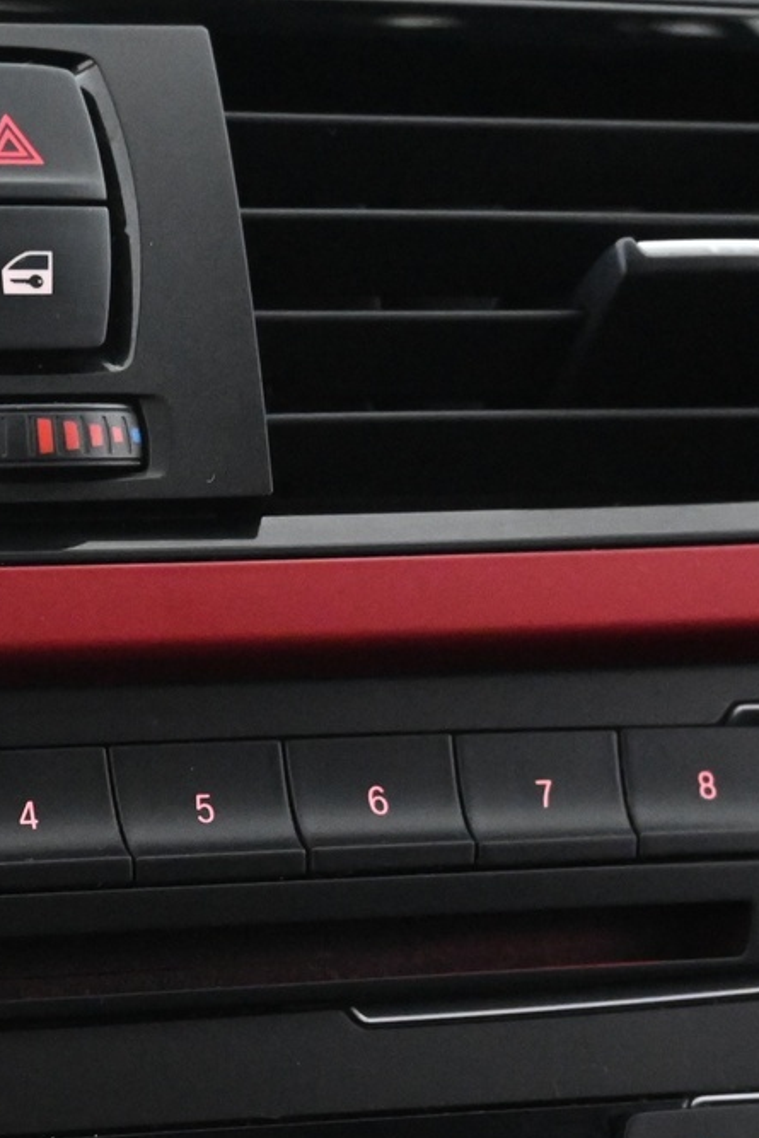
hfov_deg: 13.2
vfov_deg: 19.8
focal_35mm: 102
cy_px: 908
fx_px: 3224
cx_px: -49
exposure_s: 1/50
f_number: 4.5
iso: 6400
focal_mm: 28
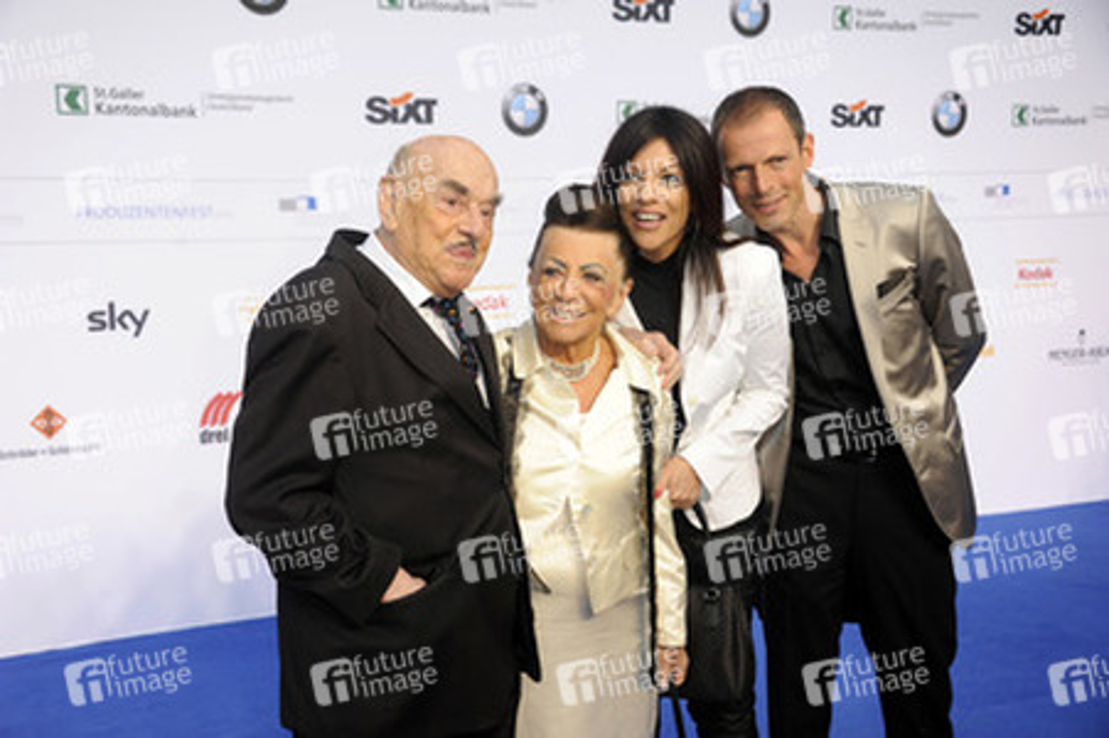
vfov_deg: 29.8
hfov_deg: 43.6
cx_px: 554
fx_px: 1385
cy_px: 369
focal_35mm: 45
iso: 640
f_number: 5.6
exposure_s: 1/160
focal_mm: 45
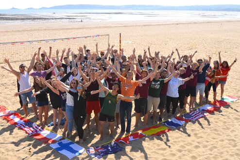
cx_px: 120
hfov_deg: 62.0
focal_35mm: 30
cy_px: 80
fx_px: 200
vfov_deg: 43.5
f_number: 11
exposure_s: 1/200
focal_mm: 20
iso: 100
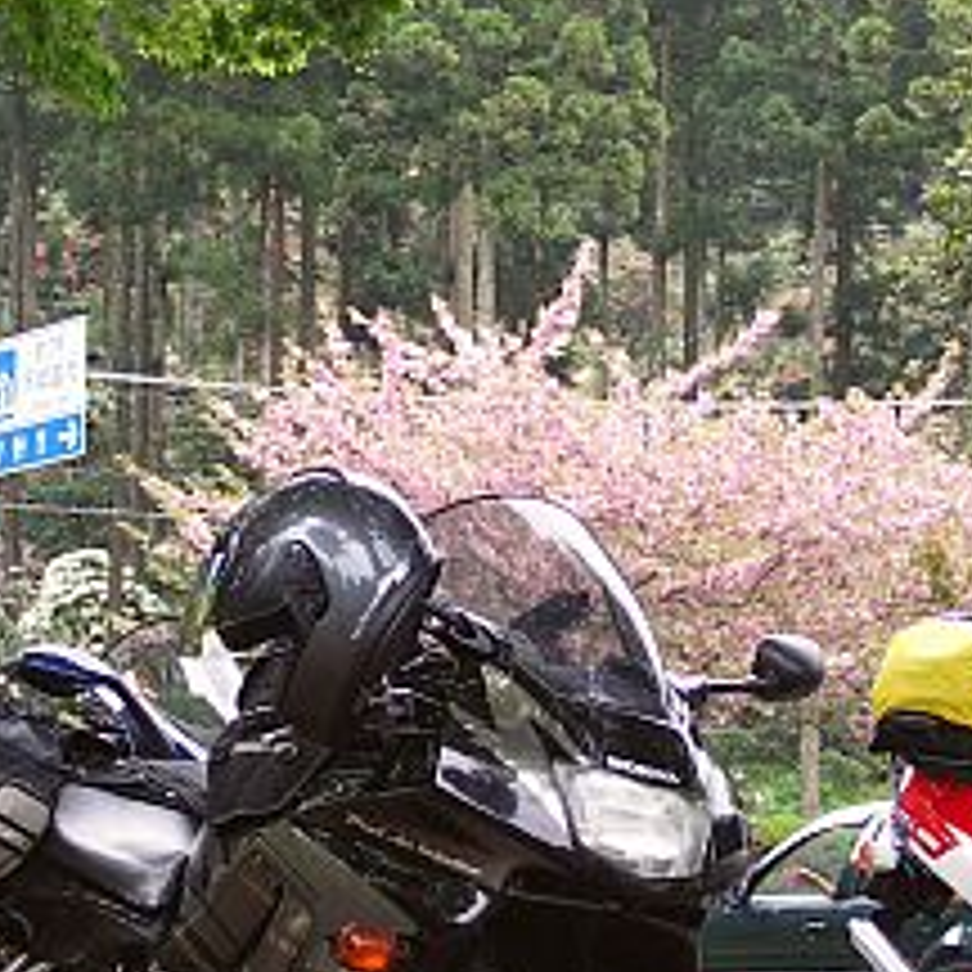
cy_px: 598
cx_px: 243
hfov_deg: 12.1
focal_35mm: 144
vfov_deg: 12.1
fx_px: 4575
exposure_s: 1/60
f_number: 3.2
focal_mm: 14.3
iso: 50
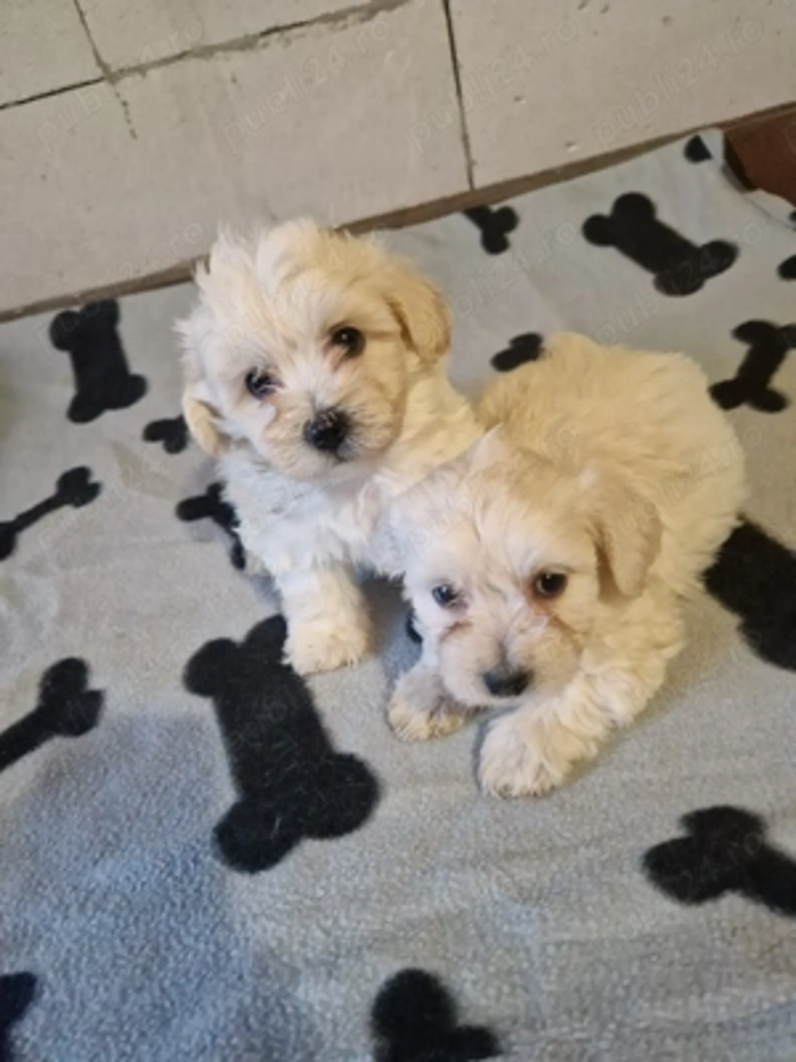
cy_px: 531
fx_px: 705
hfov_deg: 58.9
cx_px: 398
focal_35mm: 23
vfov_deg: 73.9
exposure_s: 1/50
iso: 800
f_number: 1.8
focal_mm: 5.4
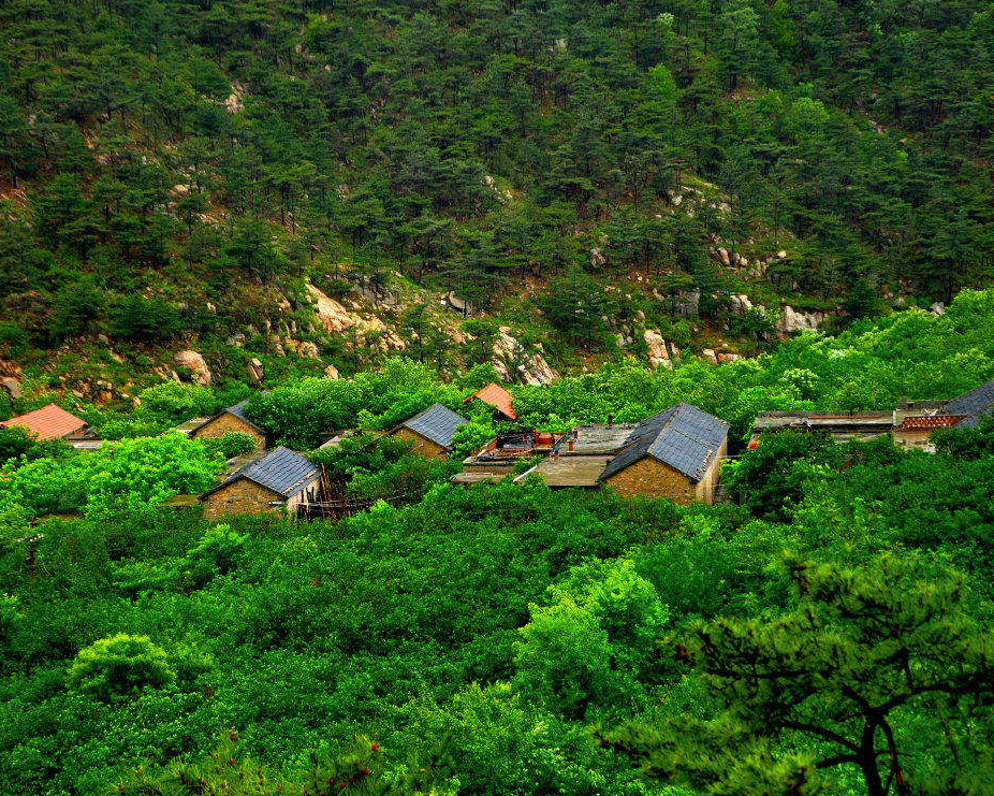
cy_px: 425
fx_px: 2795
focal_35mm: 95
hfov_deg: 20.2
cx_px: 426
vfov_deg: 16.2
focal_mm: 52
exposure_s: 1/50
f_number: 5
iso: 200
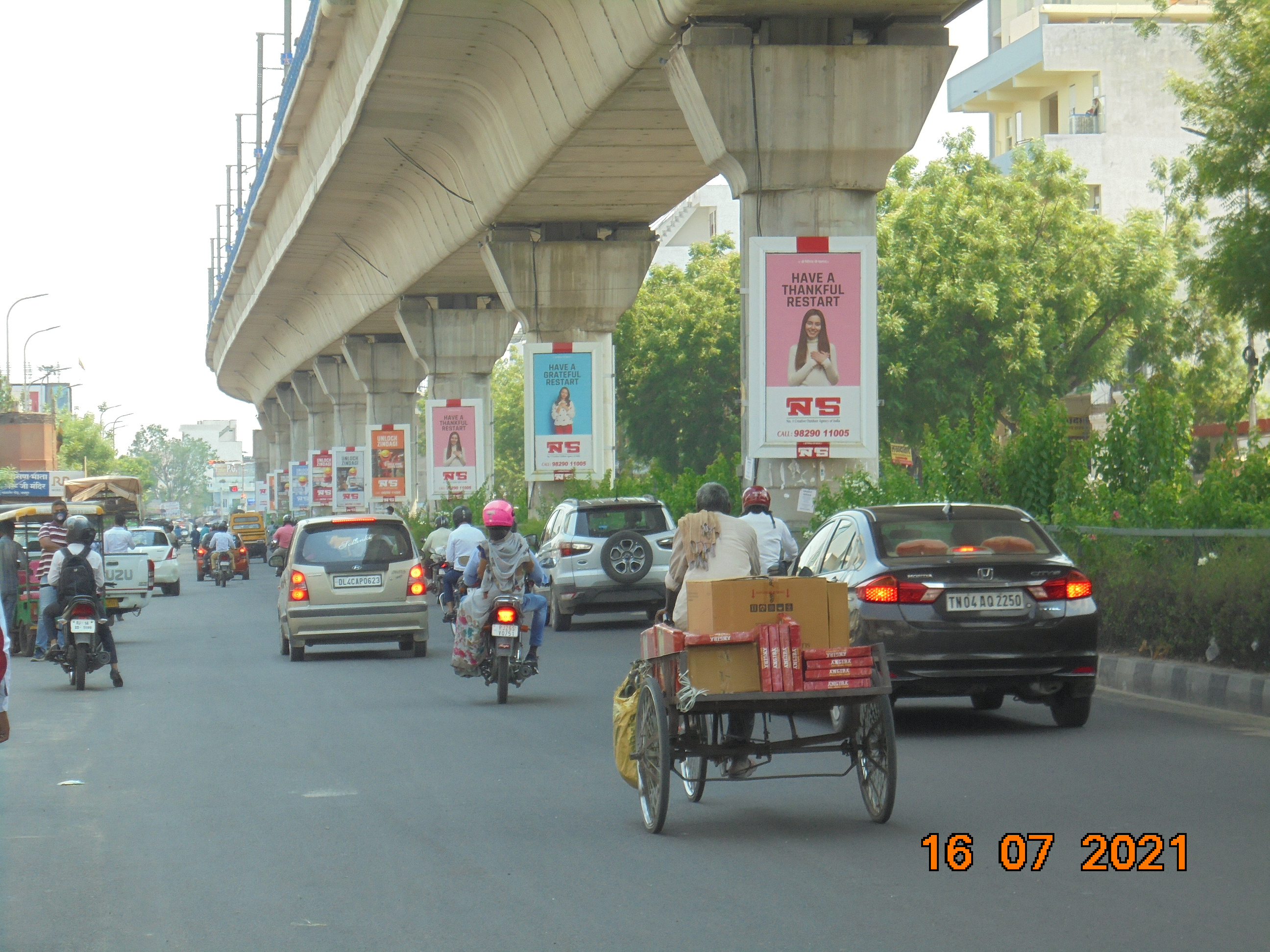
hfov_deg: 16.1
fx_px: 4476
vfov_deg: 12.1
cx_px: 635
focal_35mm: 122
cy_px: 476
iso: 100
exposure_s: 1/160
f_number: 5.6
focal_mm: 21.8
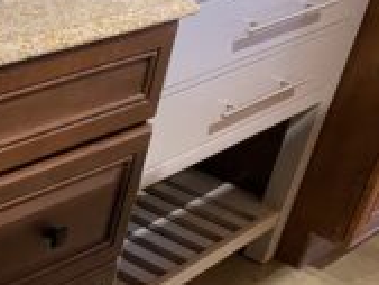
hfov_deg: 22.2
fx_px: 844
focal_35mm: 77
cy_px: 286
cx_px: -137
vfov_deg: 18.6
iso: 320
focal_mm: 4.25
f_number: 1.8
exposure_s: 1/40
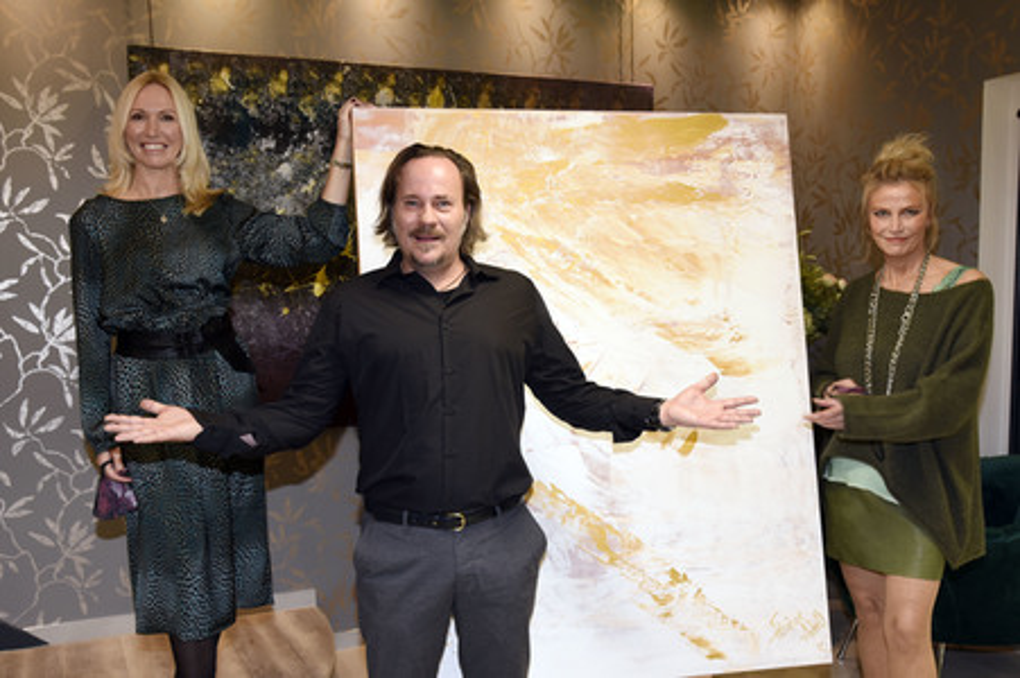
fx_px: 849
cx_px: 510
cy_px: 339
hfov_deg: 62.0
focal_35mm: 30
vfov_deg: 43.5
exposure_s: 1/60
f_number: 6.3
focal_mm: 30
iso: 800
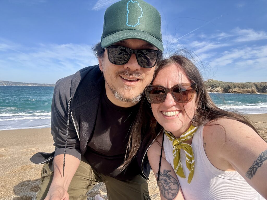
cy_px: 100
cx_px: 134
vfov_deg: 58.9
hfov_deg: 73.9
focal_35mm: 23
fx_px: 177
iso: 25
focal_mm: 2.69
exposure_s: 1/730
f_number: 1.9
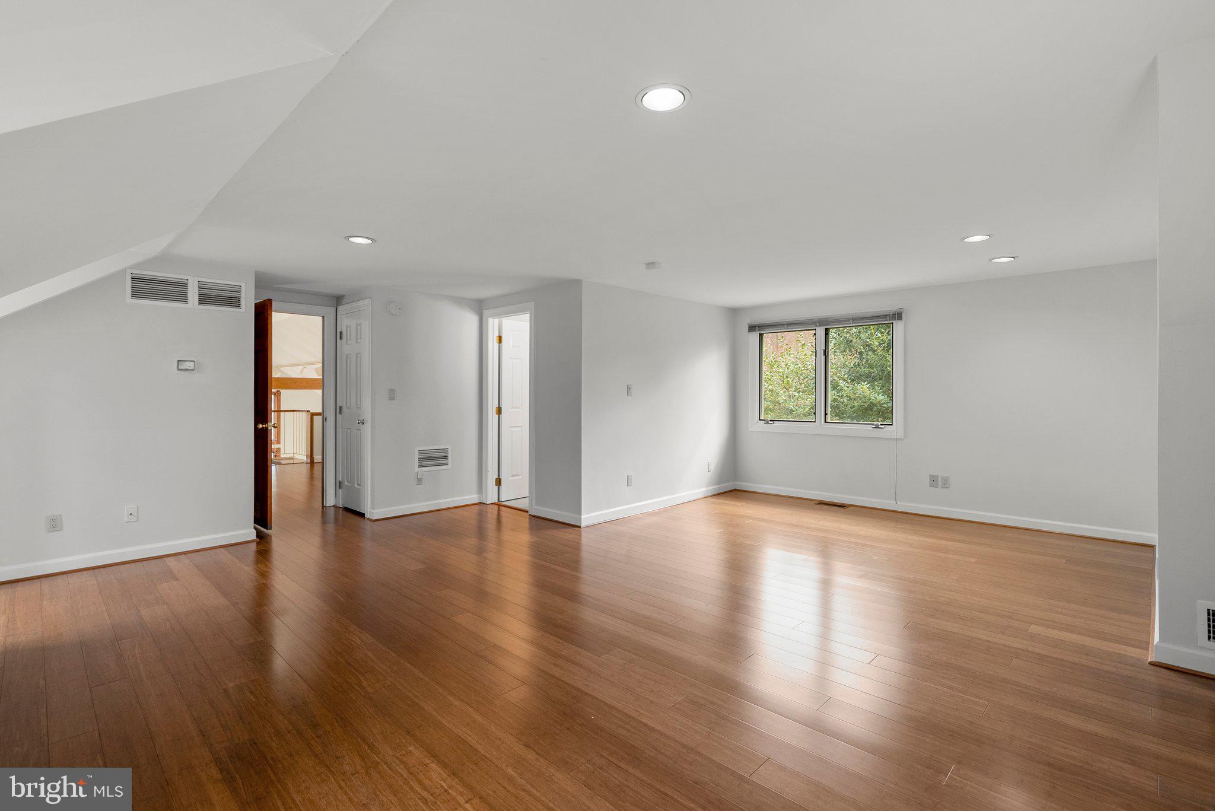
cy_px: 406
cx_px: 608
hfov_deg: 96.7
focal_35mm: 16
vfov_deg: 73.8
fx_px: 540
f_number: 8
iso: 250
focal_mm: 16
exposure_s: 1/5
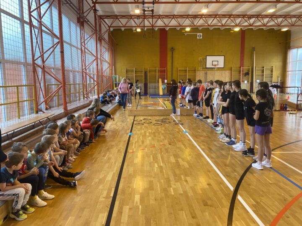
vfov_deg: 53.1
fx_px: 227
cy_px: 113
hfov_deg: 67.3
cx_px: 151
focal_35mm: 26
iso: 64
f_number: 1.8
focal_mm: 4.25
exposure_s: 1/100
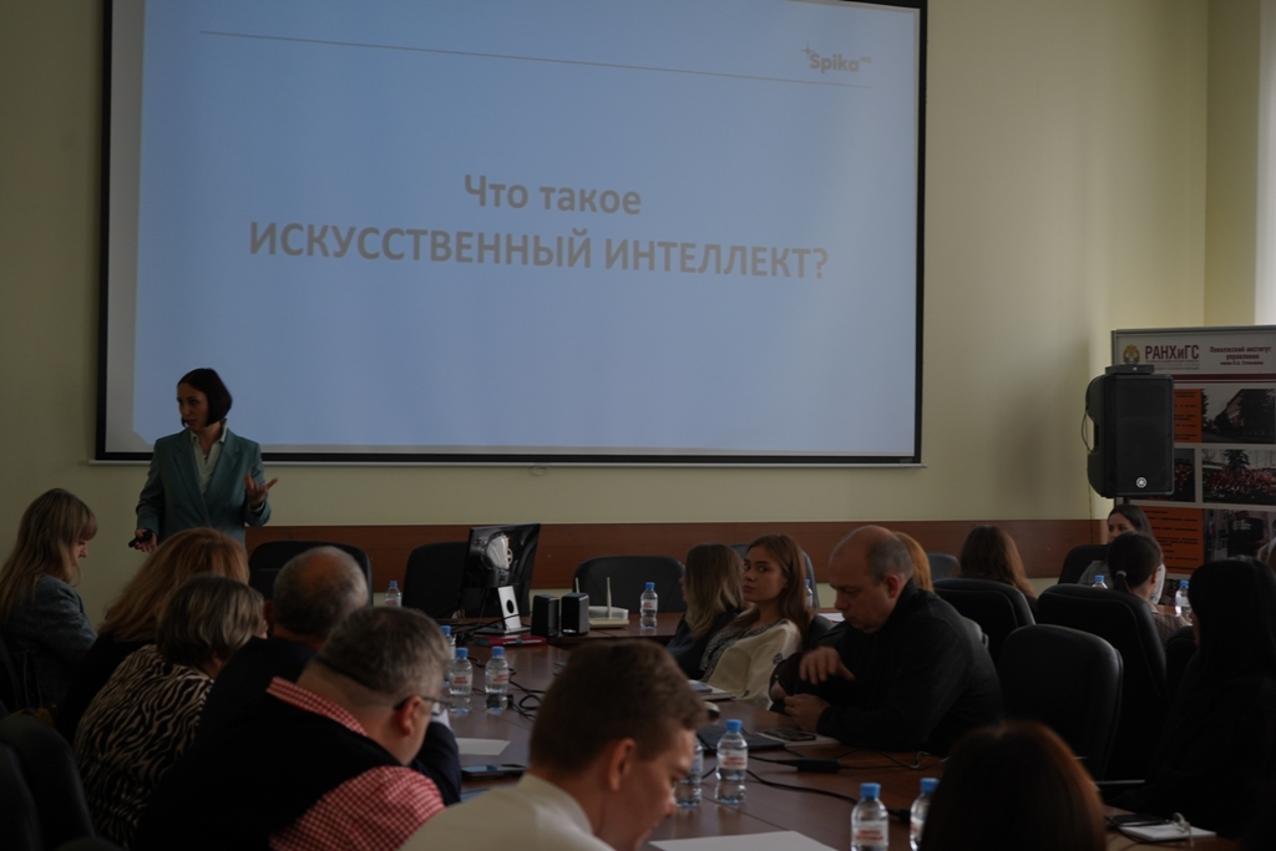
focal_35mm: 56
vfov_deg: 24.2
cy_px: 426
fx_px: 1985
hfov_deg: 35.6
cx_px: 638
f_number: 5
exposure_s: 1/60
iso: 400
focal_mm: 56
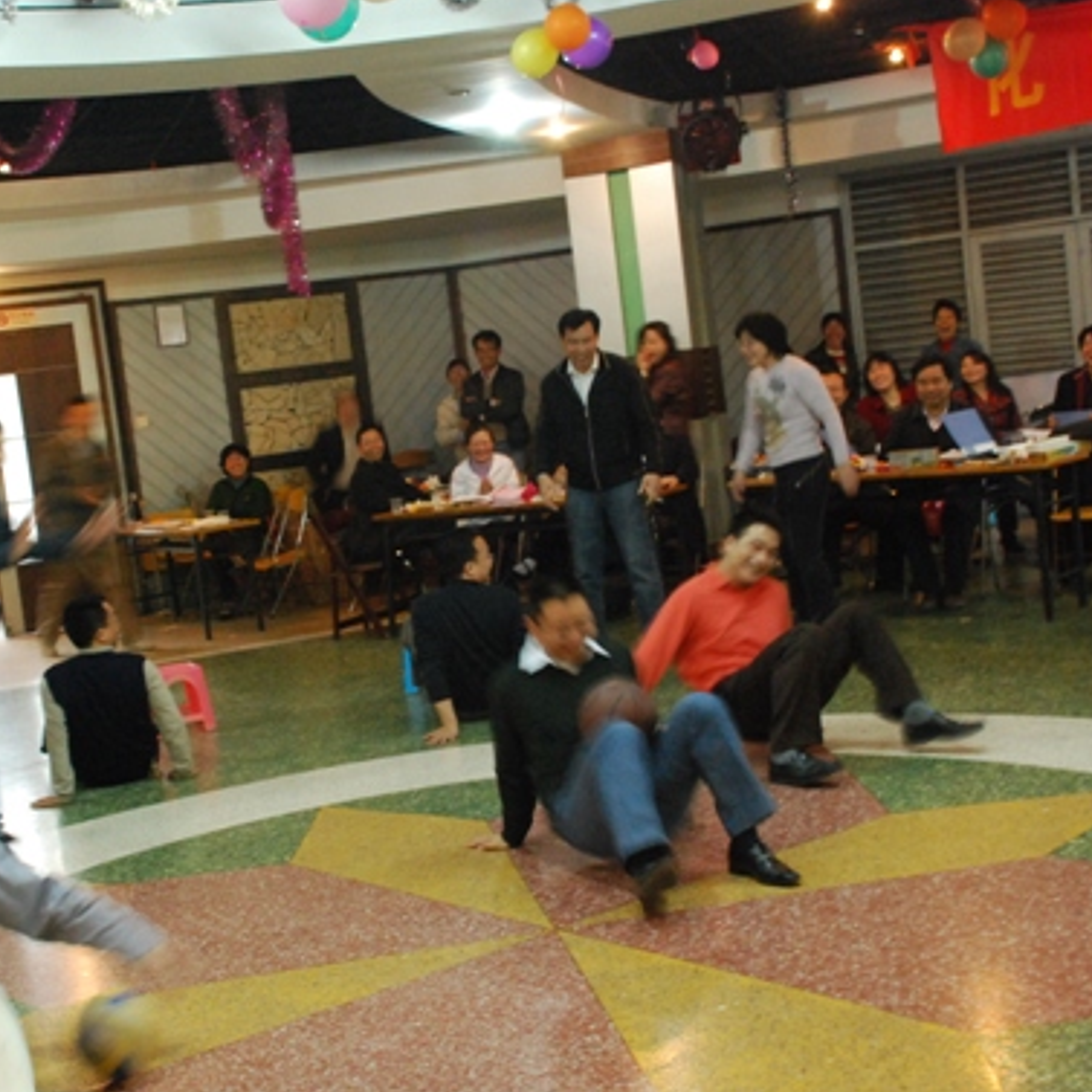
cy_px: 565
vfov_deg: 32.8
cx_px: 417
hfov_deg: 32.7
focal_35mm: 52
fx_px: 1856
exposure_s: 1/8
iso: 1600
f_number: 5.6
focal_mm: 24
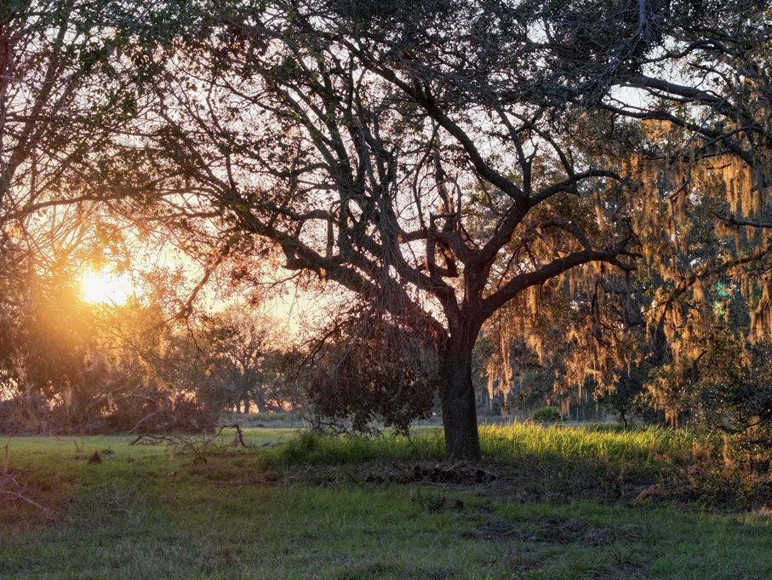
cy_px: 285
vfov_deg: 18.7
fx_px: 1763
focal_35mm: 79
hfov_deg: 24.7
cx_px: 415
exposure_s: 1/80
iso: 100
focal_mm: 19.35
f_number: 2.8
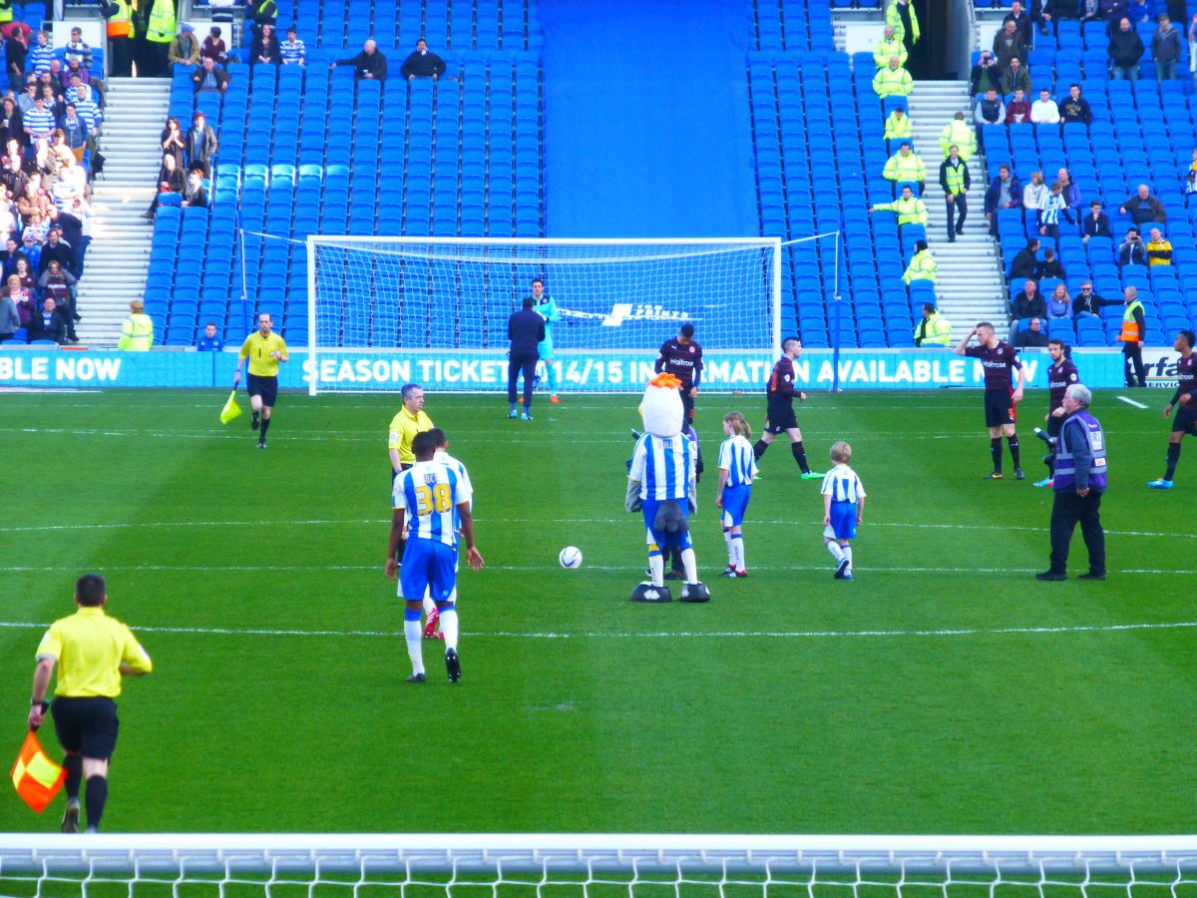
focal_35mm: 231
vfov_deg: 6.4
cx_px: 598
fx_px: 7988
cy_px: 449
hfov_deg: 8.6
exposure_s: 1/80
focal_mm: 41.3
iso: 250
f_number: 5.6
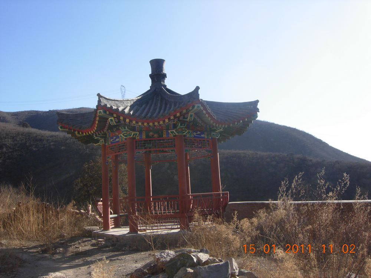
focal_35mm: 36
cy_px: 139
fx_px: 386
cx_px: 186
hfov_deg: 51.4
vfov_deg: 39.7
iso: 50
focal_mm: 7.5
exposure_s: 1/271
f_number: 5.4
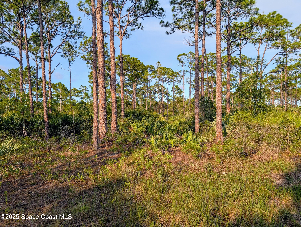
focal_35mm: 24
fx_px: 209
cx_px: 150
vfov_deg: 56.9
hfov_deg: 71.5
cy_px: 114
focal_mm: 6.9
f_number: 1.68
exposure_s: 1/633
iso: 21
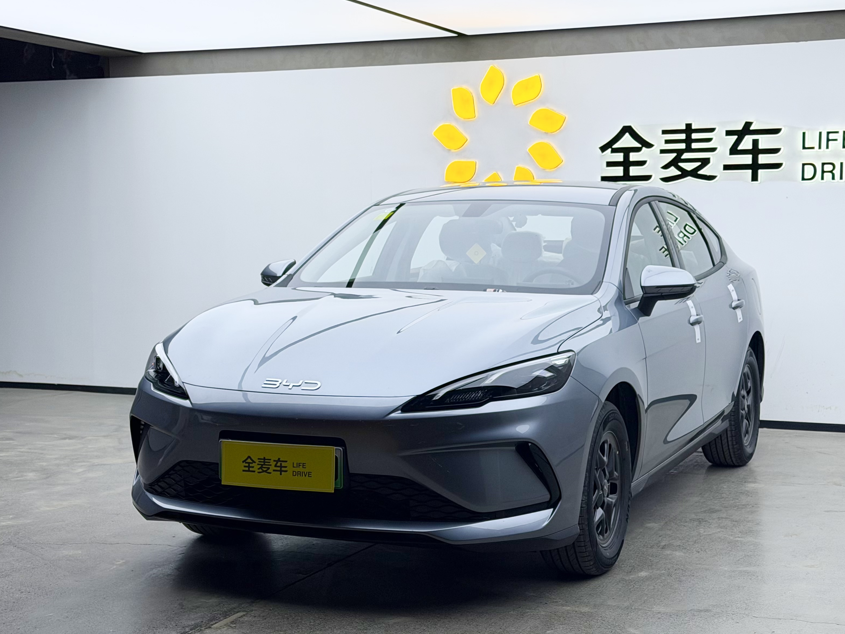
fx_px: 1513
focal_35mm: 62
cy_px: 330
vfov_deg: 23.6
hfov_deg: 31.2
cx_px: 401
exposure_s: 1/236
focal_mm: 6.76
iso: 64
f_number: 1.78
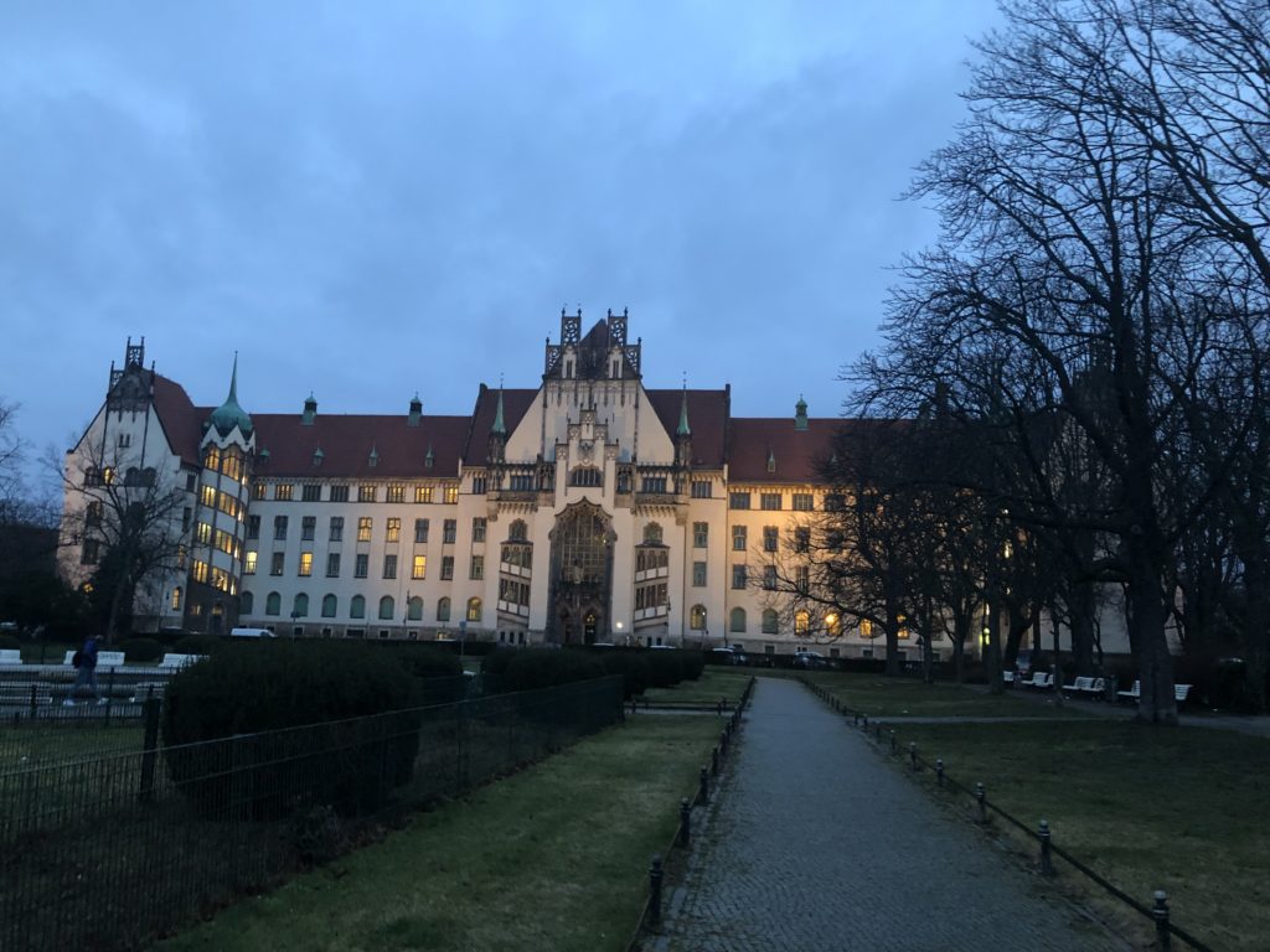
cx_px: 635
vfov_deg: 49.7
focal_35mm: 28
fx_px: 1027
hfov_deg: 63.4
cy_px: 476
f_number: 1.8
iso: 100
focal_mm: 3.99
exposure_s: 1/10
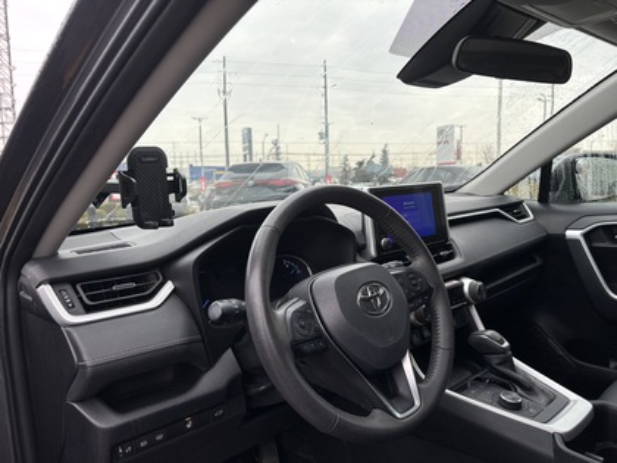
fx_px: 463
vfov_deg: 53.1
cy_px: 232
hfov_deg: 67.3
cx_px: 308
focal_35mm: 26
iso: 50
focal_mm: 5.96
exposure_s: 1/539
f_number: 1.6
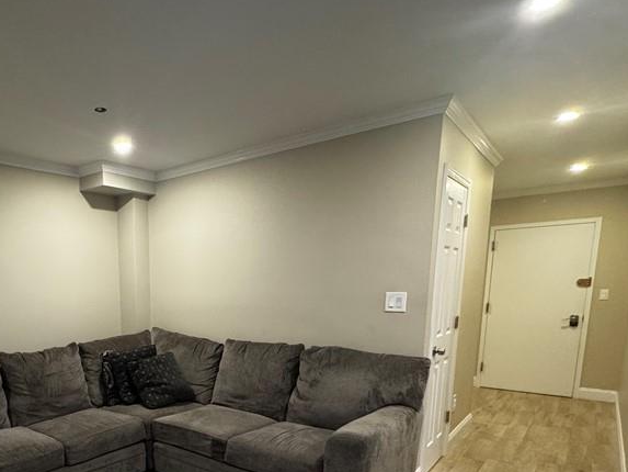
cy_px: 362
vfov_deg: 52.1
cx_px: 167
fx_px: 454
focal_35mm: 25
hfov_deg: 65.7
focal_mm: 2.22
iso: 400
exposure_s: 1/60
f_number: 2.2
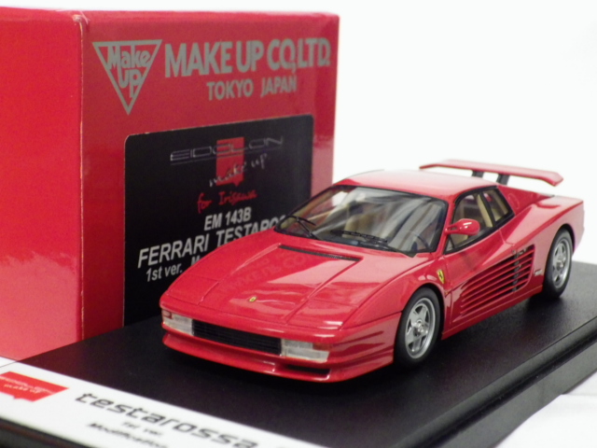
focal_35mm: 71
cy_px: 224
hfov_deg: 27.4
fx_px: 1224
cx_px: 298
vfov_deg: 20.7
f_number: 4.2
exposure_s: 1/25
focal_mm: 12.8
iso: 1250
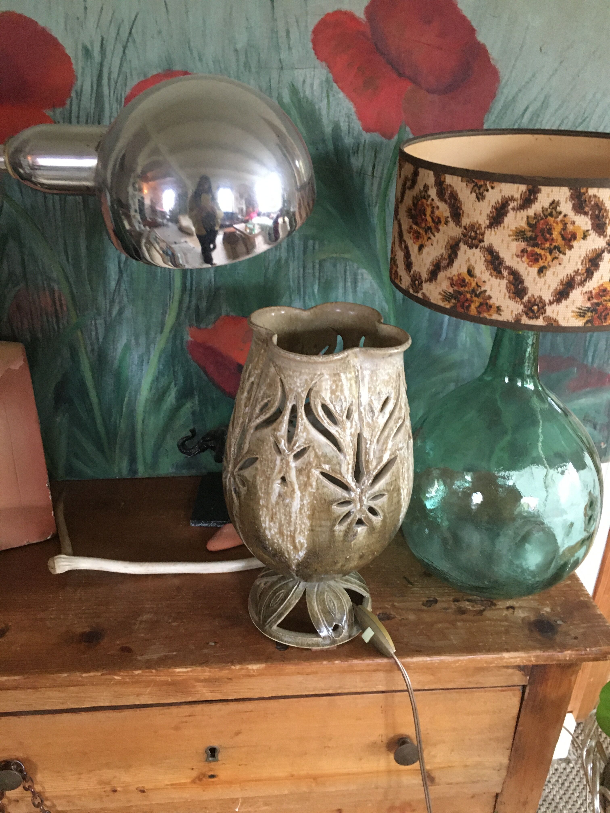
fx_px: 681
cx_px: 305
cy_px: 406
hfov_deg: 48.2
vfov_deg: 61.7
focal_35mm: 29
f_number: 2.2
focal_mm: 4.15
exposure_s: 1/17
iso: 200
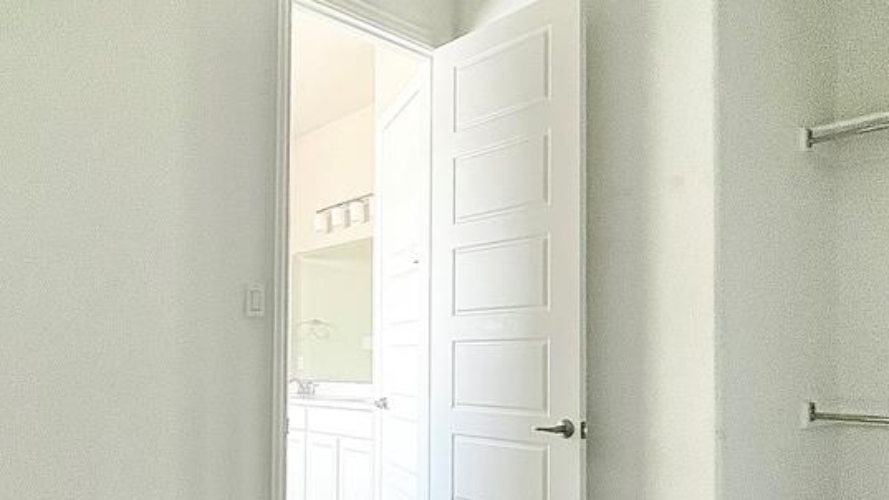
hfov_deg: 69.7
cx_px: 409
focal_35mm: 27
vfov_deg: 42.2
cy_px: 344
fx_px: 636
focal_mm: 1.57
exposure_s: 1/91
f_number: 1.8
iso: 250
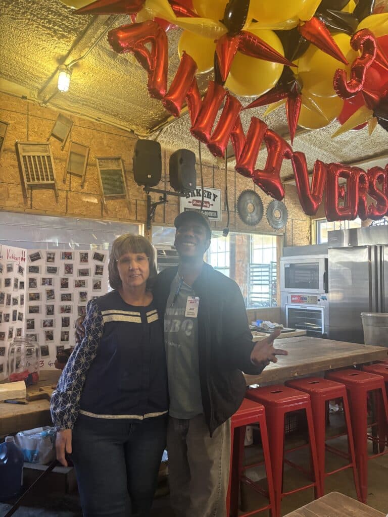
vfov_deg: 67.3
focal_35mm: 26
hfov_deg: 53.1
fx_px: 389
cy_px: 258
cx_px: 194
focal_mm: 5.96
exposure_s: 1/60
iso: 400
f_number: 1.6
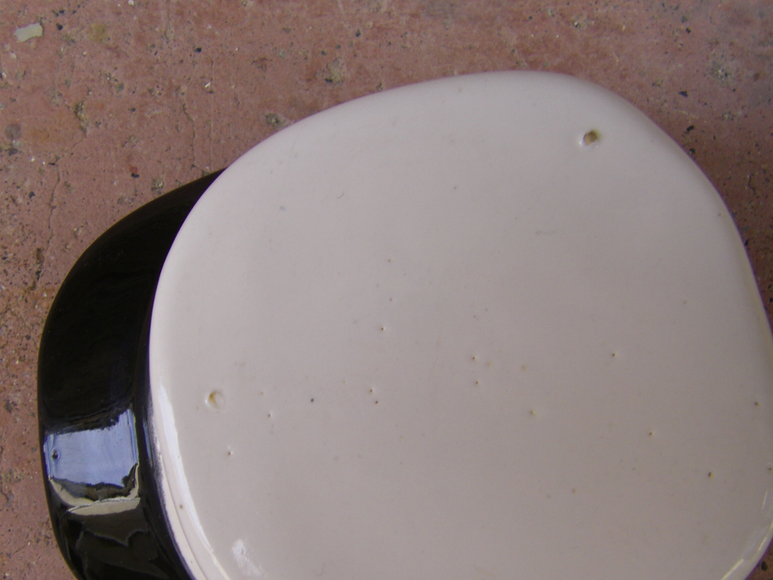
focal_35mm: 53
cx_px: 355
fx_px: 1184
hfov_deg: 36.1
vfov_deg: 27.4
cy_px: 380
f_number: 3.5
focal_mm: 6.3
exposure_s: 1/60
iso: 64
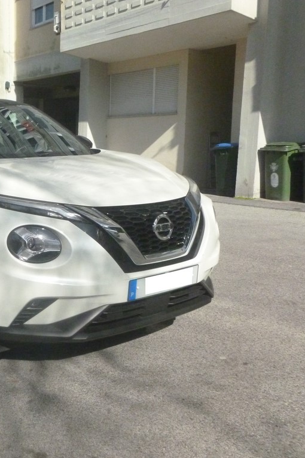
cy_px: 229
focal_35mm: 39
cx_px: 14
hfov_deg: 32.0
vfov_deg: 49.6
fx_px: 496
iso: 800
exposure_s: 1/1000
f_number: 10
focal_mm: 5
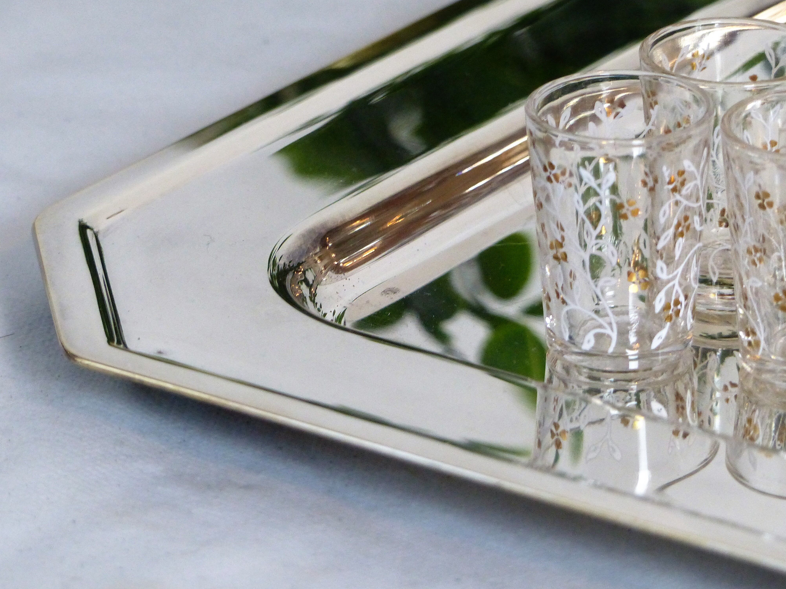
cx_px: 393
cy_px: 294
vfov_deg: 4.6
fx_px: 7266
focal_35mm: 320
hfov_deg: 6.2
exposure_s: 1/60
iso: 400
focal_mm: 52.3
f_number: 2.8
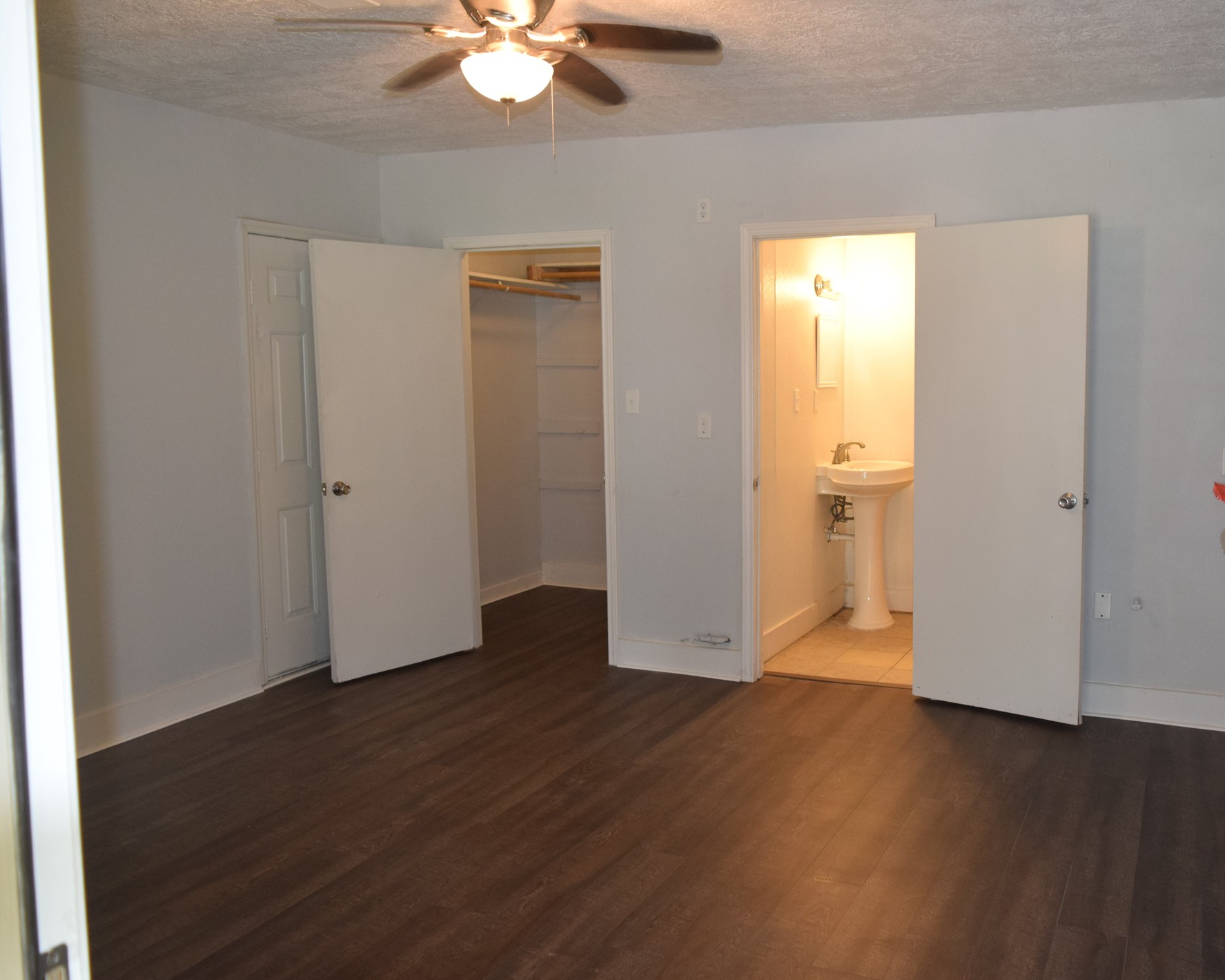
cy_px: 483
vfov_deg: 47.1
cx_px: 745
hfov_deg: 56.7
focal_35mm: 31
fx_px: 1124
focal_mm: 18
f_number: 4.5
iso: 800
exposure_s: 1/80
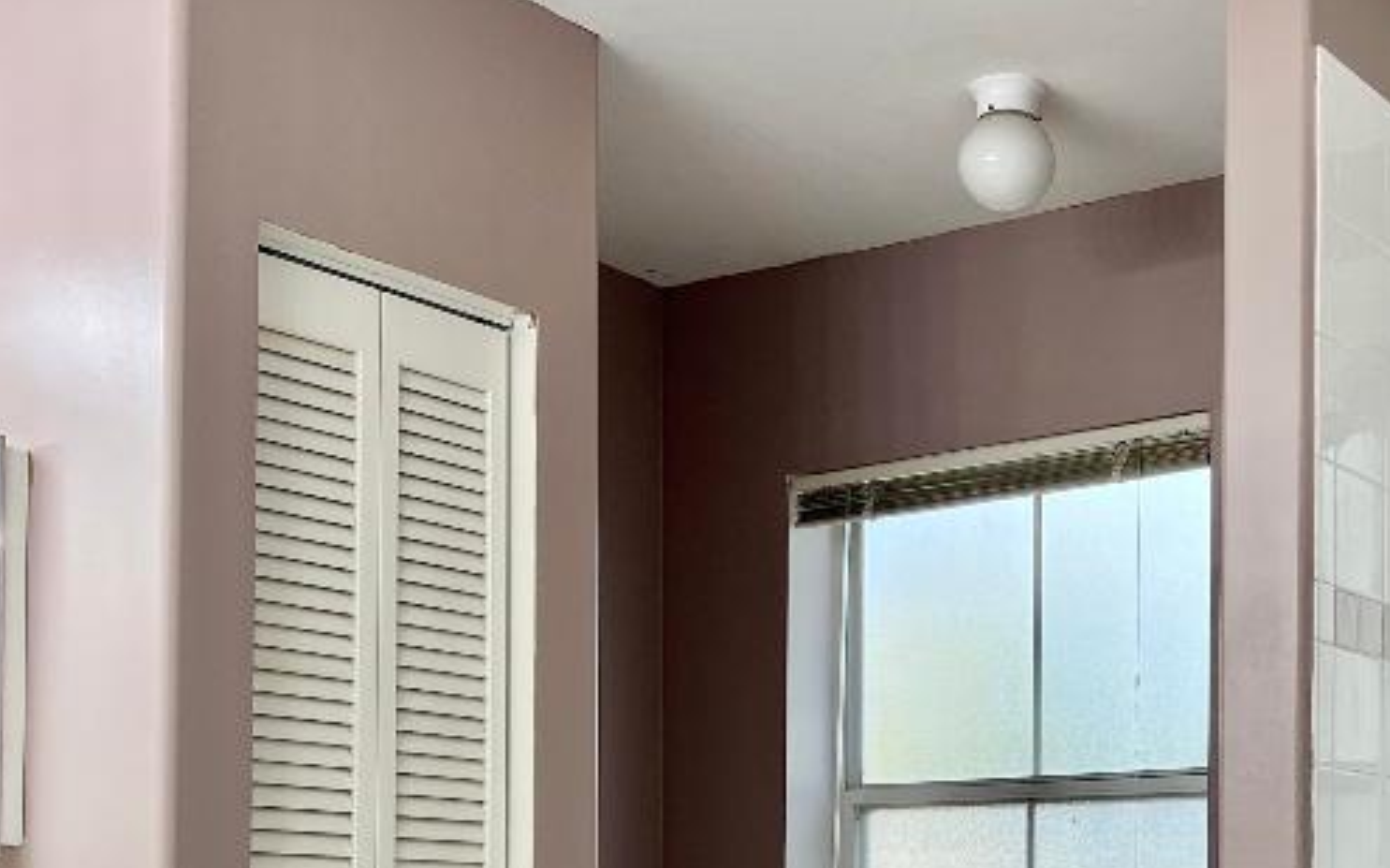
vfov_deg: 21.8
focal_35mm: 57
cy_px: 888
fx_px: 2159
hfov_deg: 35.2
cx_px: 977
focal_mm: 5.7
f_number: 1.5
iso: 64
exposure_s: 1/170
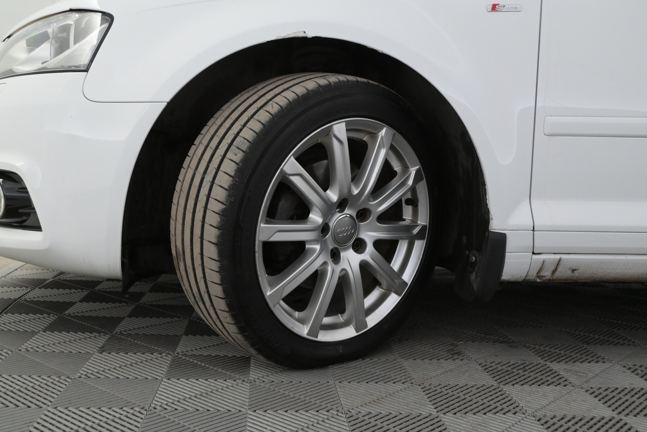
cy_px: 216
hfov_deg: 51.3
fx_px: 674
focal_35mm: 38
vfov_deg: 35.5
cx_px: 324
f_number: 5.6
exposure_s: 1/125
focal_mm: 25
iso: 2500
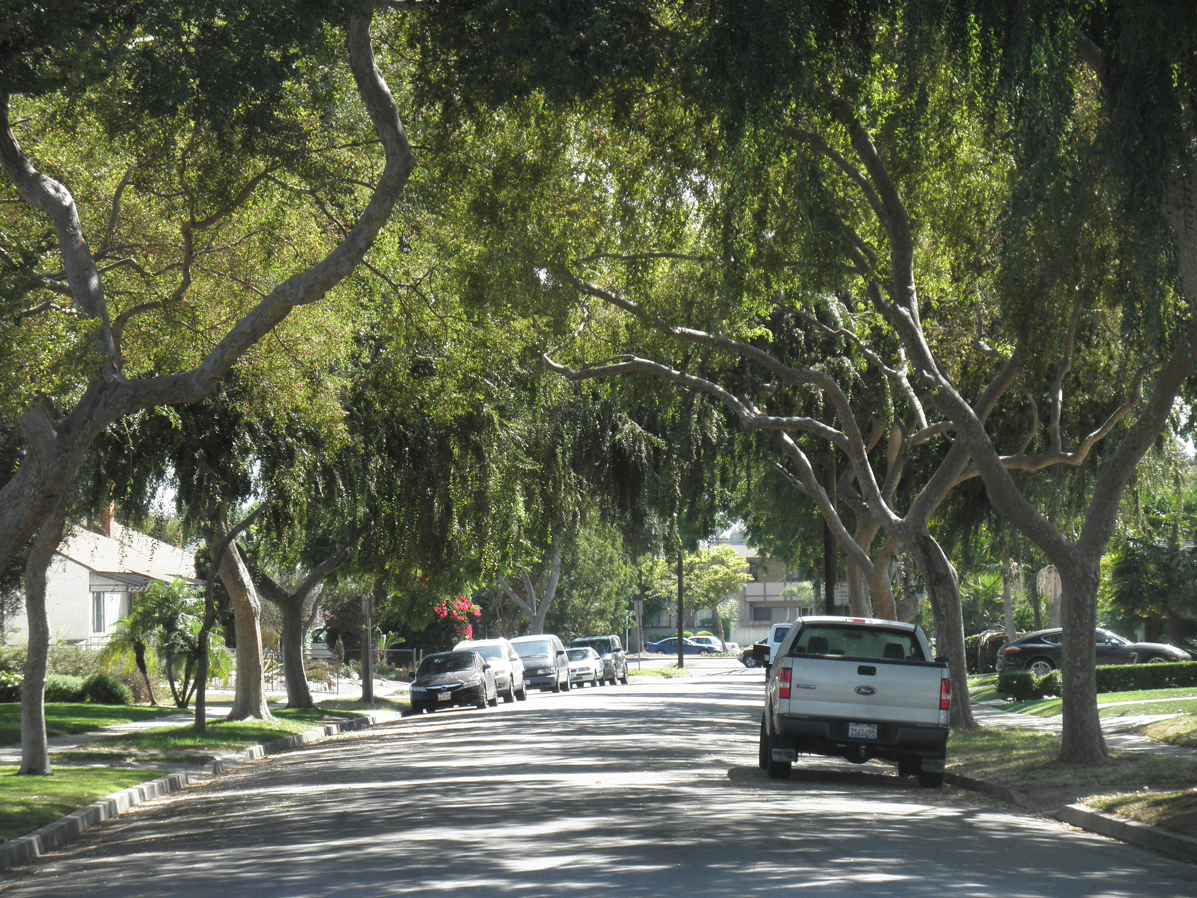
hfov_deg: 18.2
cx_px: 598
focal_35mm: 108
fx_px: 3735
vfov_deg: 13.7
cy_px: 449
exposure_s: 1/125
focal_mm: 19.1
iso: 64
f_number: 4.4
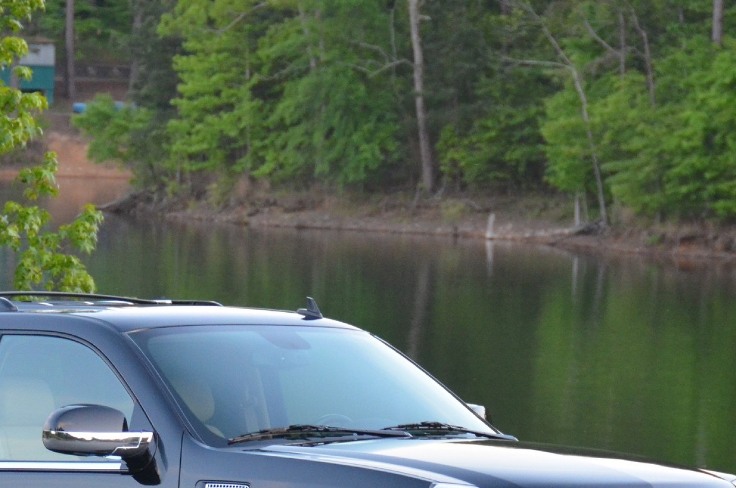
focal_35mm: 290
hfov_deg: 7.1
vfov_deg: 4.7
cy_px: 509
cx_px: 157
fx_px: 5917
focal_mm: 90
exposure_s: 1/100
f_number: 5.3
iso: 1600
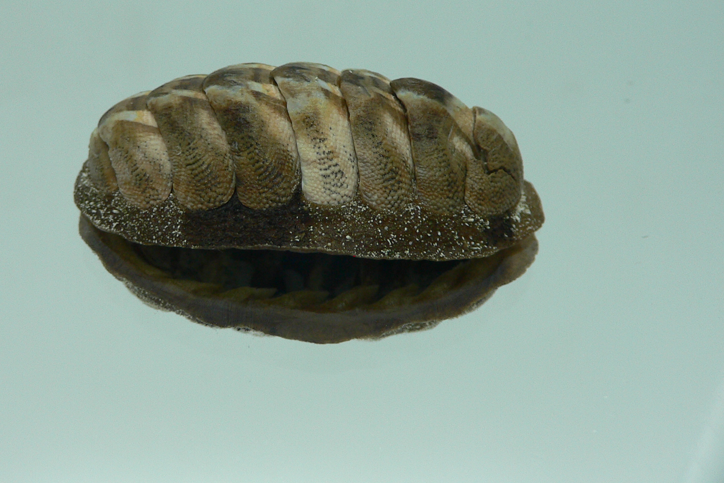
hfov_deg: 46.3
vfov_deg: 31.8
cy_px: 194
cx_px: 308
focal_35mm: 42
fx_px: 845
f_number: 2.8
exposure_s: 1/60
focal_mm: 4.6
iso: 100
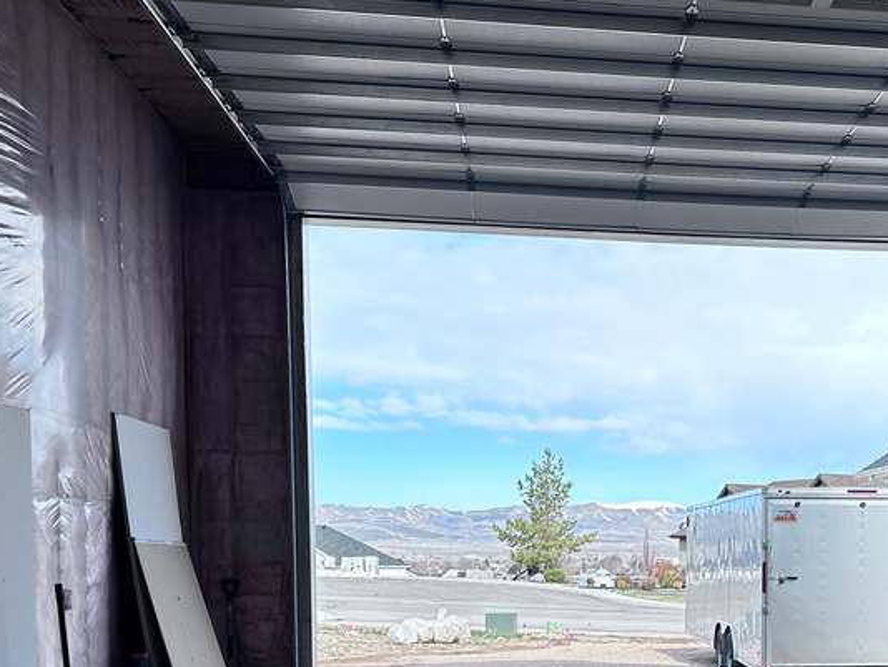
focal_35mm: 46
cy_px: 622
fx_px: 1181
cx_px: 710
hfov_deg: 39.6
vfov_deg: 30.0
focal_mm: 6.86
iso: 80
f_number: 1.78
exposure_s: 1/2070
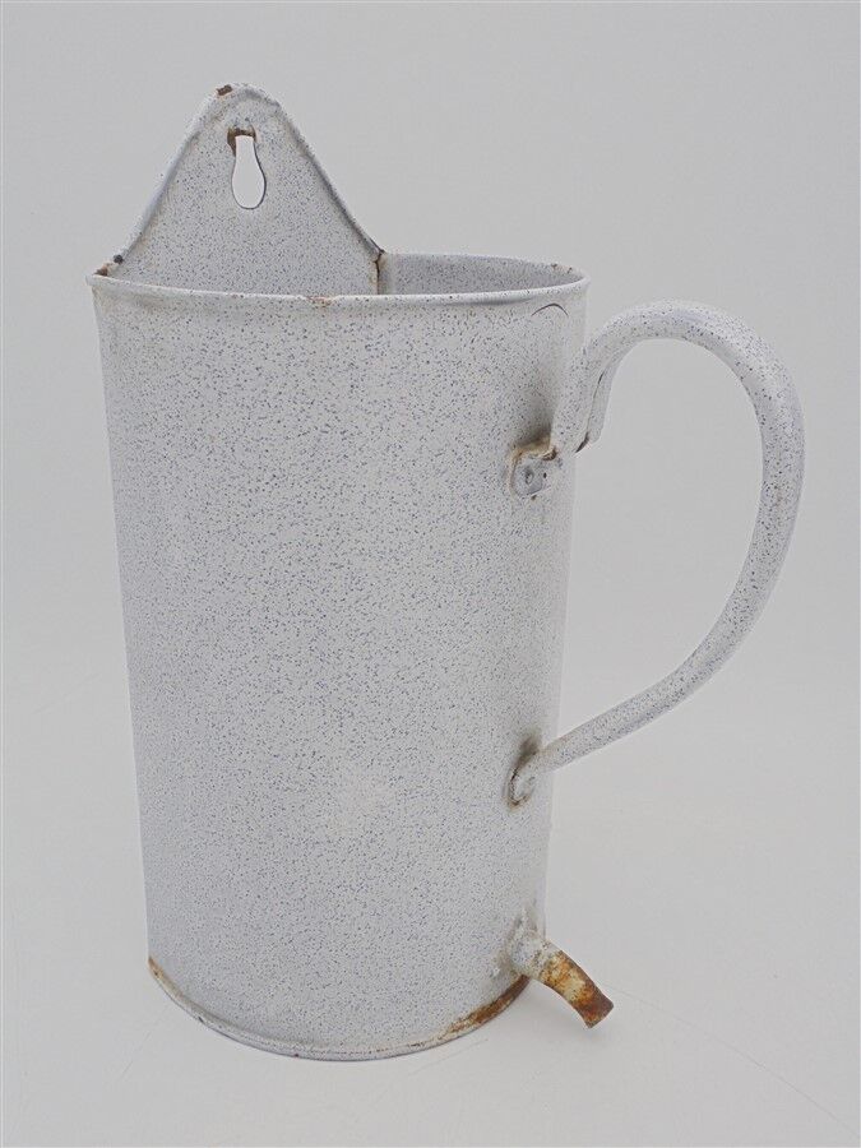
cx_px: 430
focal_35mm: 34
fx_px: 1128
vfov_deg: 54.0
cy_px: 574
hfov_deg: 41.8
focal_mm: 6.1
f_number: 4
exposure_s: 1/250
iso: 100
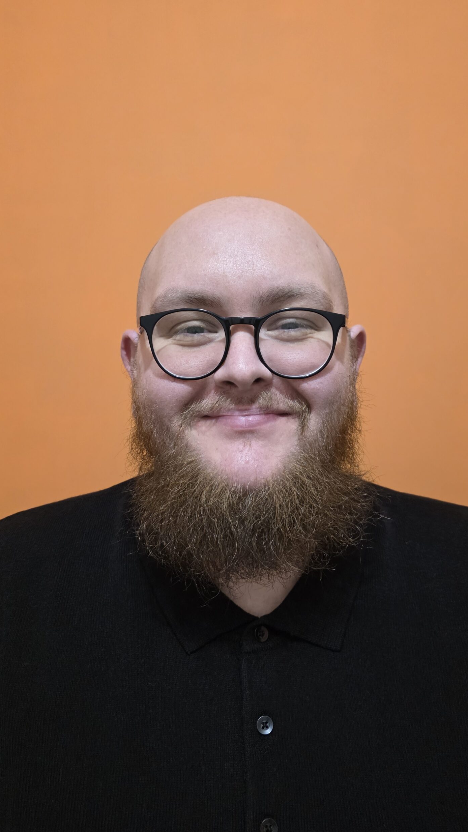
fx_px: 573
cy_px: 405
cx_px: 247
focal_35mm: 26
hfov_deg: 44.4
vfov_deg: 71.9
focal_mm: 6.3
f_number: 1.7
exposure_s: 1/100
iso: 800
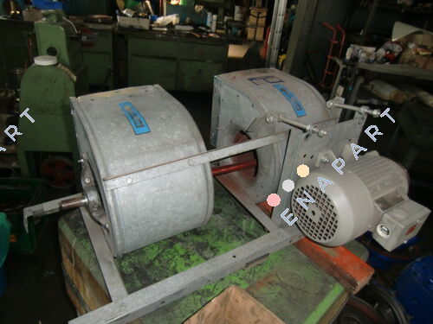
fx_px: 300
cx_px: 216
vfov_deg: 56.8
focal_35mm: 24
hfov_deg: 71.6
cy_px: 162
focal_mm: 4.3
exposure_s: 1/60
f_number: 3.2
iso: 125
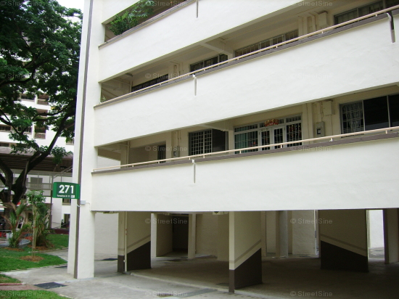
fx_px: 403
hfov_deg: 52.6
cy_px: 150
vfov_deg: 40.7
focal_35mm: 35
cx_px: 200
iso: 50
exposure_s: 1/148
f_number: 2.8
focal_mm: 5.95
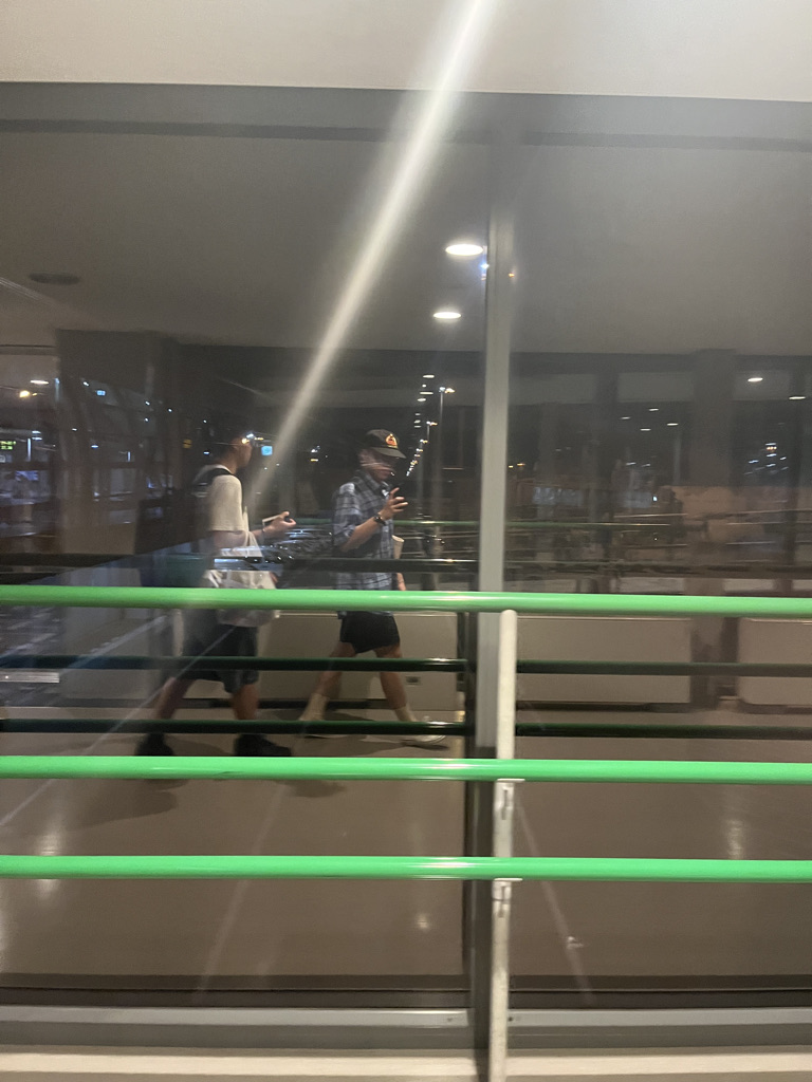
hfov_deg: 53.1
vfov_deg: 67.3
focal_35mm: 26
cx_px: 406
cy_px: 541
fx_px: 813
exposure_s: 1/40
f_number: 1.6
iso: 640
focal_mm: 5.1
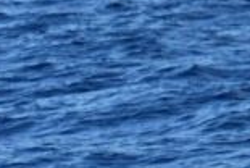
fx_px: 21492
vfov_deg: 0.4
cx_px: -123
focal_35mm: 3089
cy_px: 224
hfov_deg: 0.7
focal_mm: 600
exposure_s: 1/8000
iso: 1250
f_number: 6.3
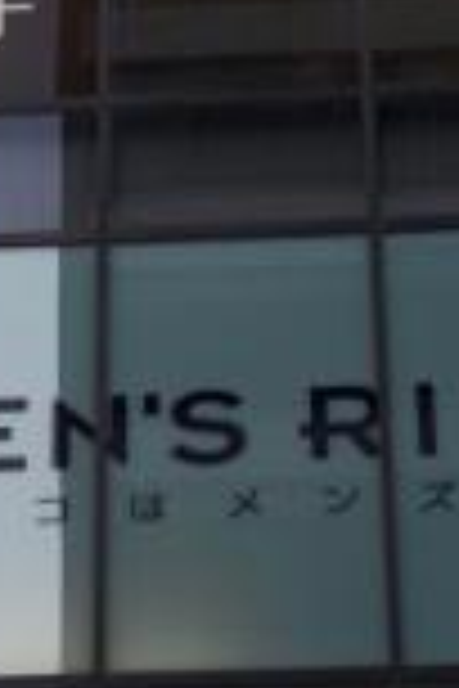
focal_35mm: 166
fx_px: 3175
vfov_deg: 12.2
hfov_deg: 8.2
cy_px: -94
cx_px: -68
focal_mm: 35
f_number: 3.6
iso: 160
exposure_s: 1/170
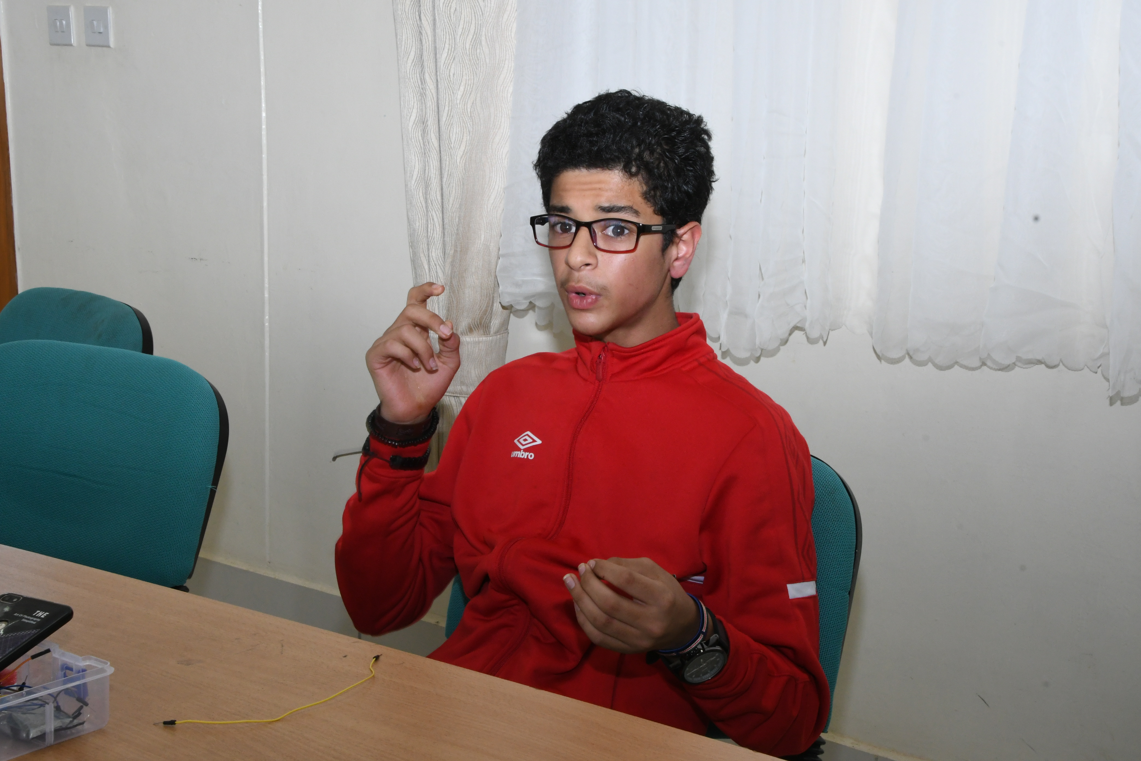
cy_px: 380
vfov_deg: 23.8
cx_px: 570
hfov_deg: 35.1
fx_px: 1806
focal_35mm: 57
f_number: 22
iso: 1600
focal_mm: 38
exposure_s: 1/100
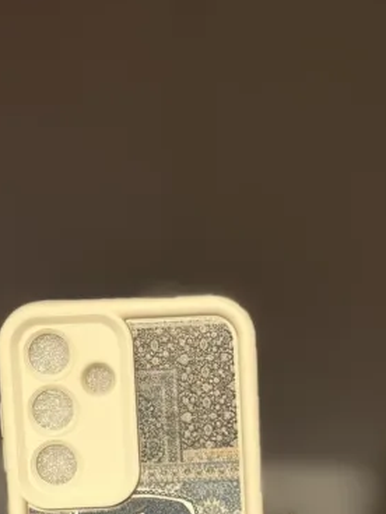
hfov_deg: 15.7
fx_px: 1398
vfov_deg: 20.4
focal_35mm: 94
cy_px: 473
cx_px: 214
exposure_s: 1/1751
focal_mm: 6.86
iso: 80
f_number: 1.78
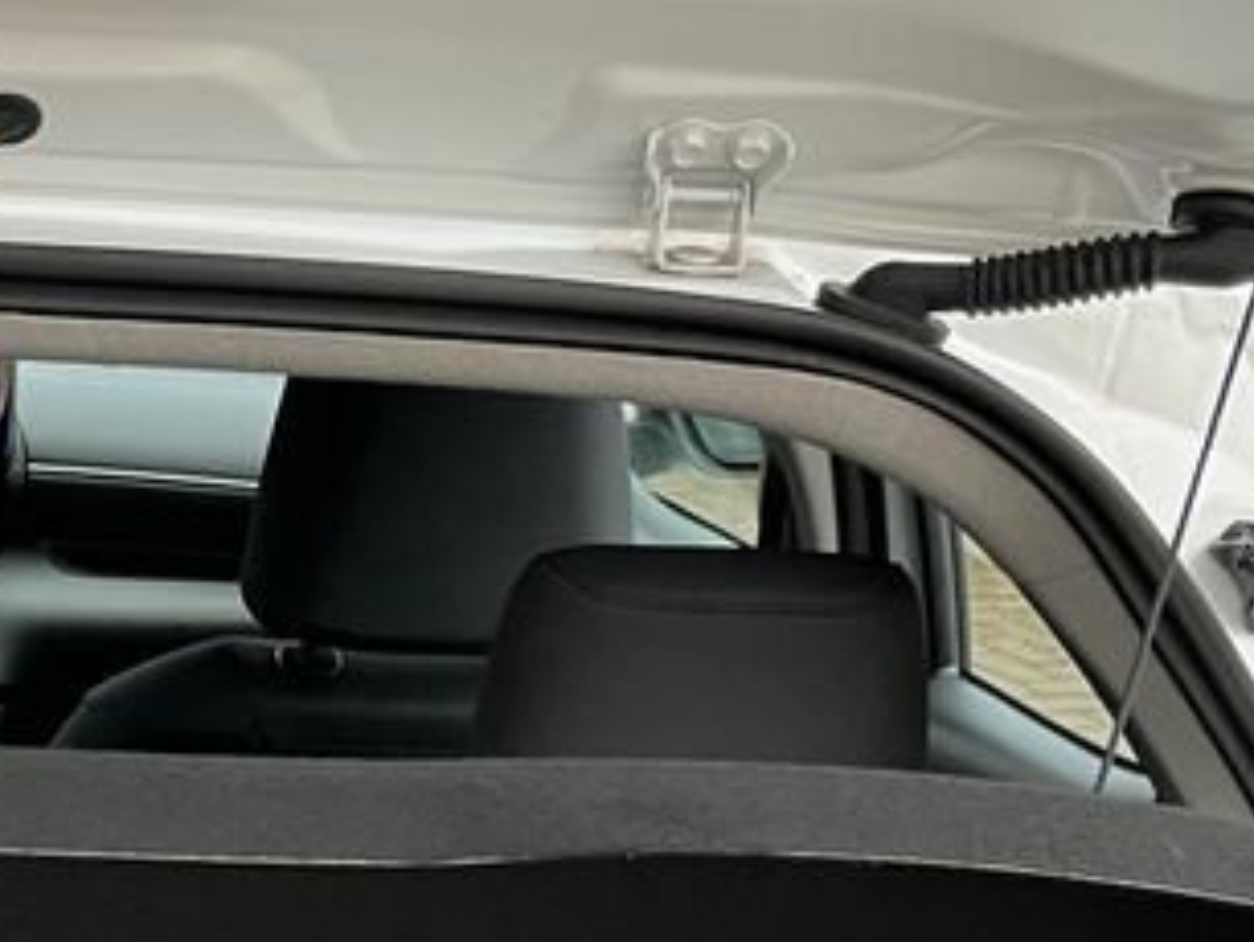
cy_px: 1372
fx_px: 3154
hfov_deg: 21.4
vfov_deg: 15.8
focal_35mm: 87
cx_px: -94
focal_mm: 5.1
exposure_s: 1/60
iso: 400
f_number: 1.6
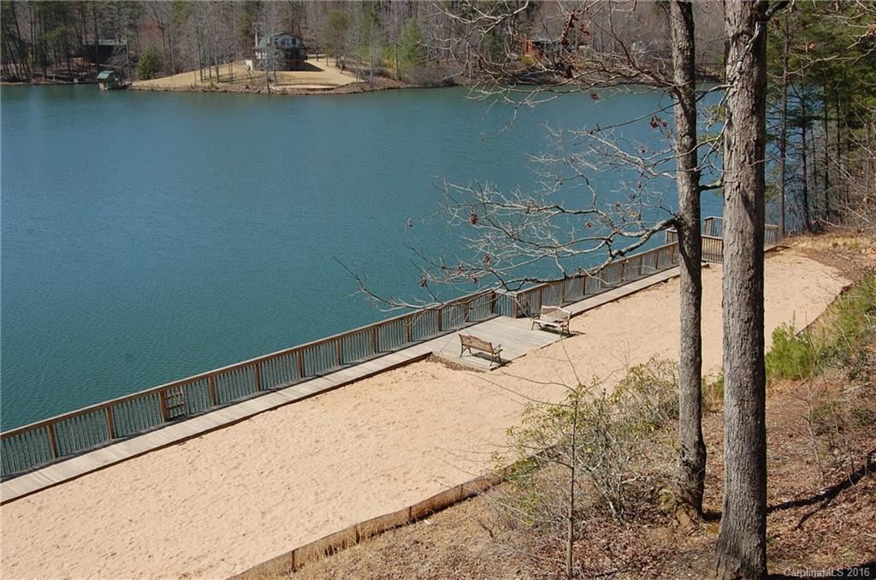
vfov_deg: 36.7
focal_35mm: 36
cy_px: 290
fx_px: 874
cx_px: 438
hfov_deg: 53.2
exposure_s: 1/320
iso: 200
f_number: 9
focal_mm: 24
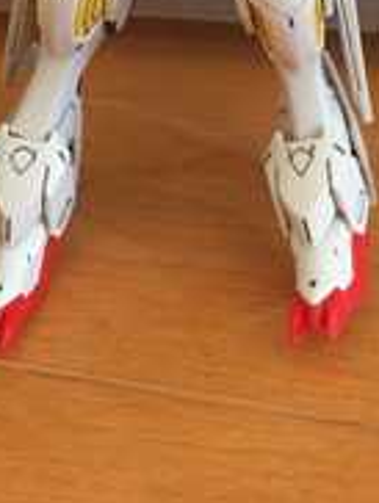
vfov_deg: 25.9
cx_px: 196
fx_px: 1019
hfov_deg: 21.1
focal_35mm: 70
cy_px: -30
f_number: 2.2
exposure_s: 1/17
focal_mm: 4.15
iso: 250
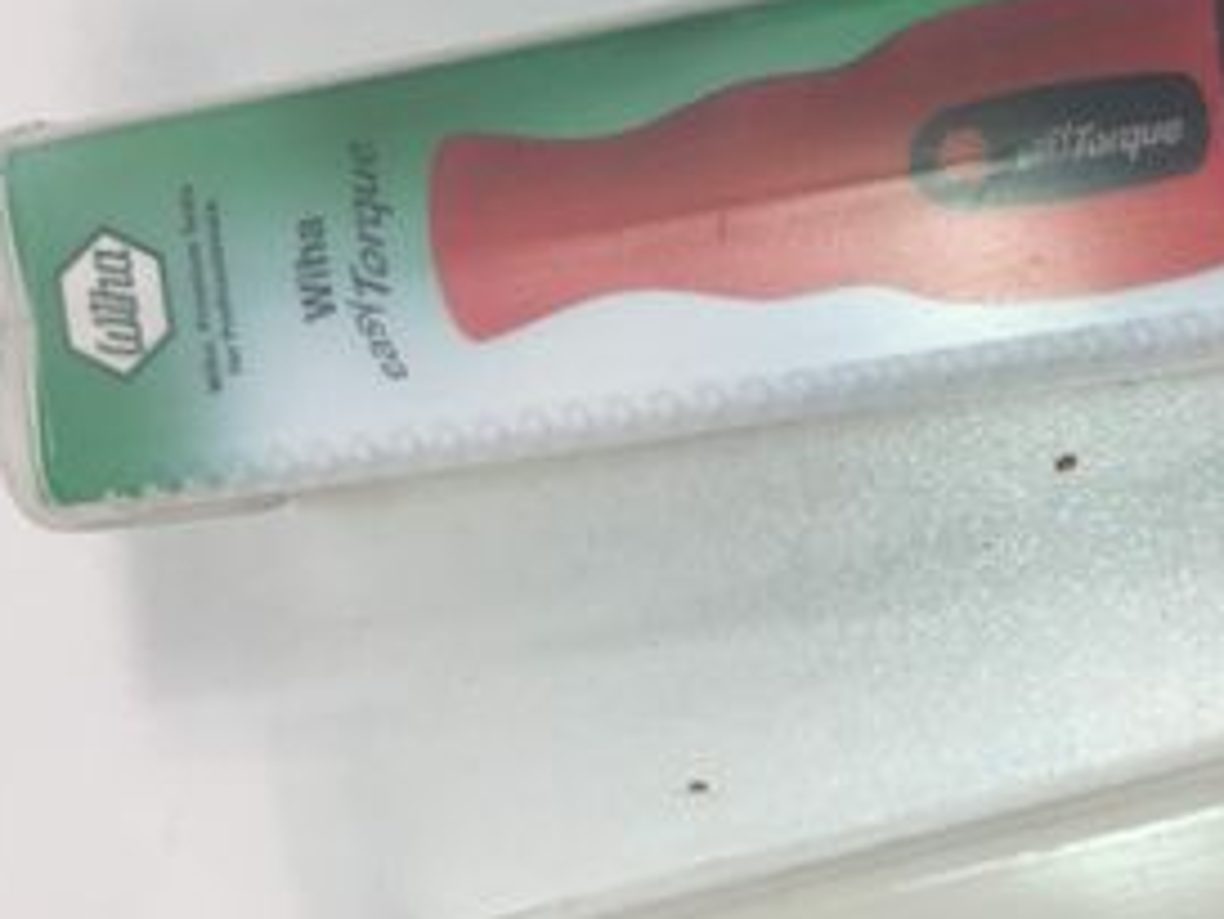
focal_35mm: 68
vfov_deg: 21.6
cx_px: 1197
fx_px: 2405
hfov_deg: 27.1
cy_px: 462
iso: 40
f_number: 2.2
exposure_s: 1/100
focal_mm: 4.15
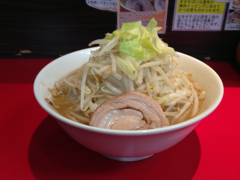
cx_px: 120
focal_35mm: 33
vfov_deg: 42.9
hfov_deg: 55.4
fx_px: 229
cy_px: 90
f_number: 2.4
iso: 100
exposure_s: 1/20
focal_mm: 4.13
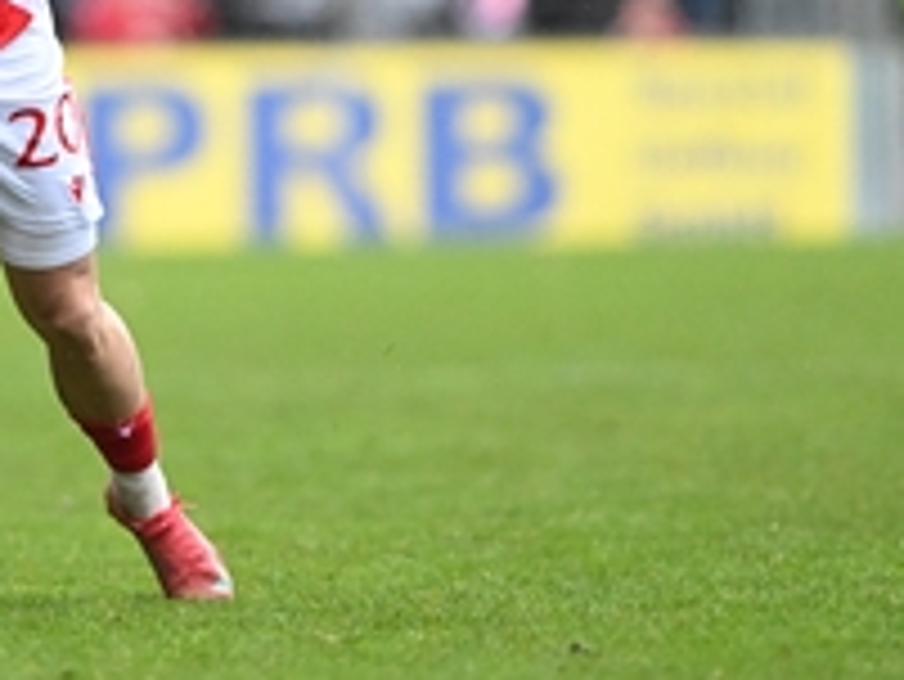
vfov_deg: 1.7
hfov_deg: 2.3
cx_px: -108
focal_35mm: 862
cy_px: -140
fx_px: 22525
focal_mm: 300
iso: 9000
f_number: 2.8
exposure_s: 1/2000
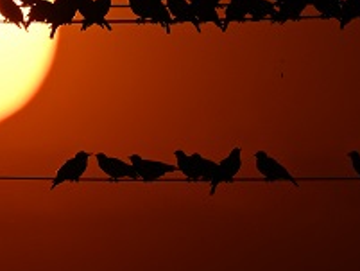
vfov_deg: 1.3
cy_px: -22
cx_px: -79
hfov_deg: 1.7
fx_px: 11925
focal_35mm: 1146
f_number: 5.6
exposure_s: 1/32000
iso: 100
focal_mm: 400
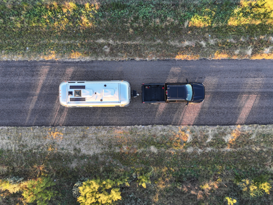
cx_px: 136
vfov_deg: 56.8
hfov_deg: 71.6
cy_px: 102
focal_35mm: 24
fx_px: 189
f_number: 2.8
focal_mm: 12.29
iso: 100
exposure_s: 1/50
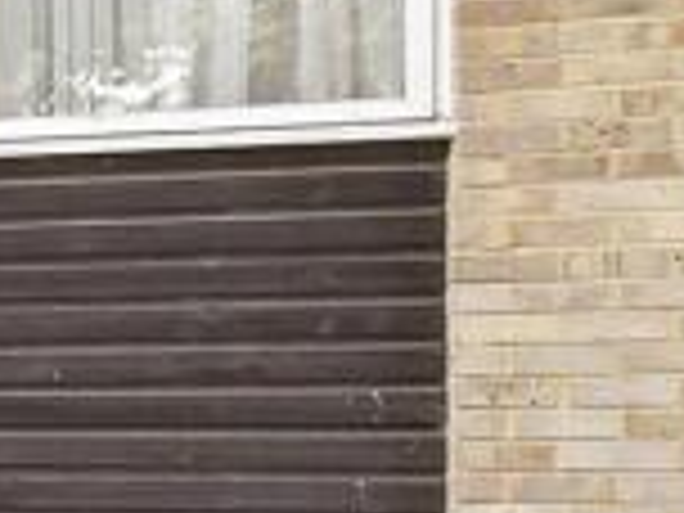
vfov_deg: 15.1
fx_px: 1917
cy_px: 466
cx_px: -918
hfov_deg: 14.3
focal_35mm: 97
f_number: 8
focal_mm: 10
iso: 200
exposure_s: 1/60
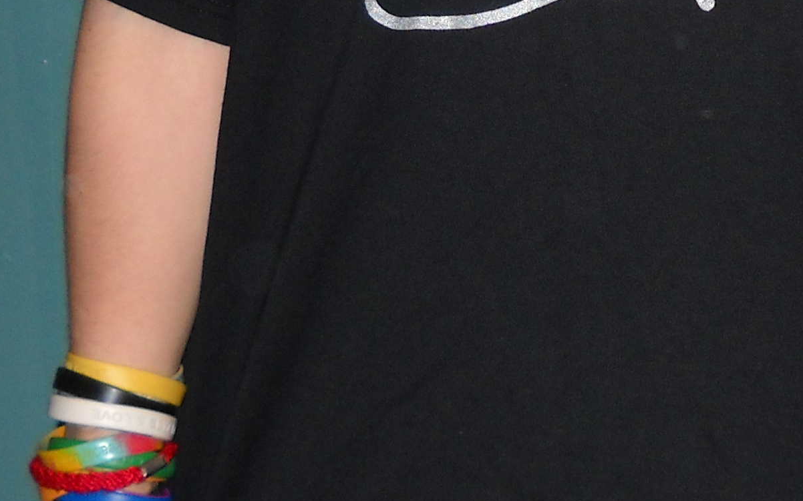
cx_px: 603
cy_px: 104
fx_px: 2582
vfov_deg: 11.1
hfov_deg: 17.6
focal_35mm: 118
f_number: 3.1
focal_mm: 6.72
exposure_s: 1/30
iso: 200
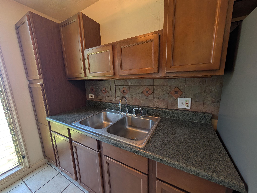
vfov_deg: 94.6
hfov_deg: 110.5
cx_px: 128
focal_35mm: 12
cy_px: 96
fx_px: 89
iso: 137
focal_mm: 2.02
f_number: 1.7
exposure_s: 1/120
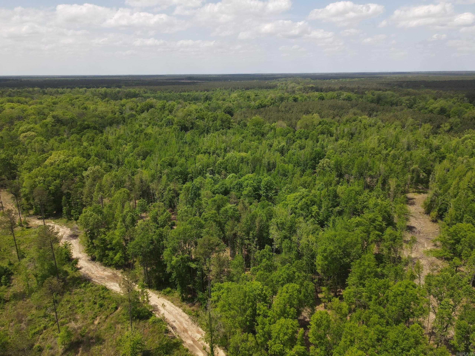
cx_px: 238
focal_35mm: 24
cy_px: 178
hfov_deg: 71.6
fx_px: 329
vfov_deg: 56.8
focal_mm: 4.5
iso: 100
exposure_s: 1/40
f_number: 2.8
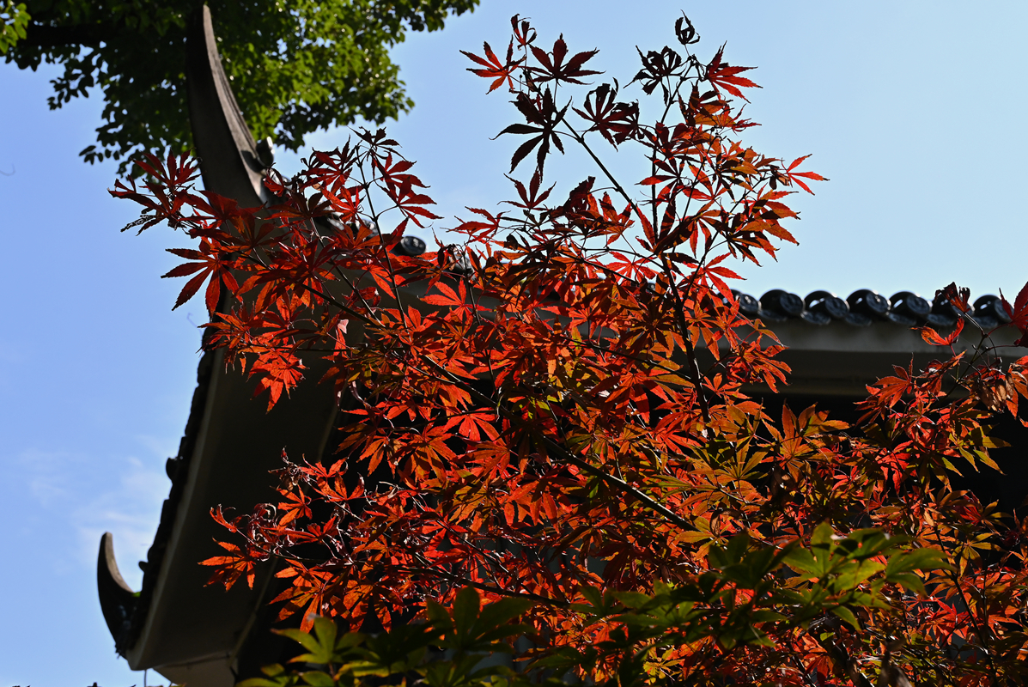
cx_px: 514
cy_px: 344
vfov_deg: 29.9
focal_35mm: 45
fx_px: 1286
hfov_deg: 43.6
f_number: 11
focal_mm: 45
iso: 360
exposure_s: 1/200
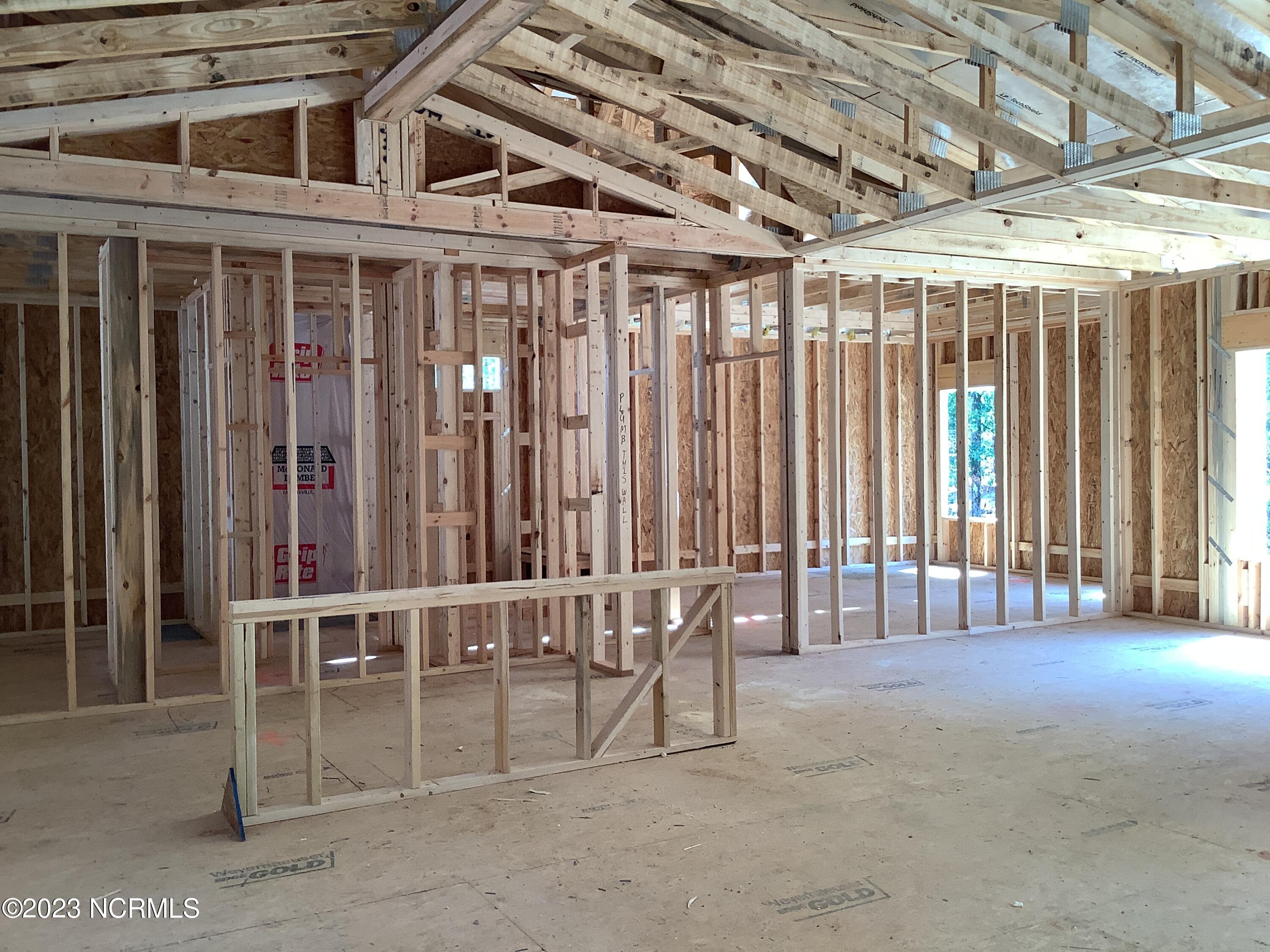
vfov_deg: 45.4
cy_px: 476
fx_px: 1137
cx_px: 635
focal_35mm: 31
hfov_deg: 58.4
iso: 64
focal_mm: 3.3
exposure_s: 1/60
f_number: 2.4
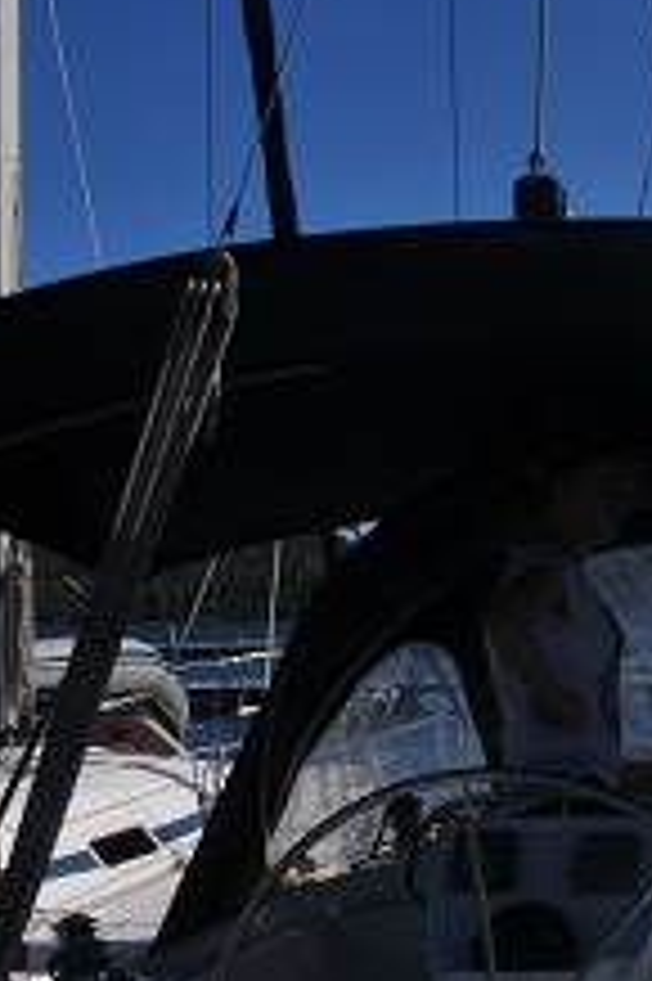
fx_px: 2476
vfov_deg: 22.3
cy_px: 634
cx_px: 598
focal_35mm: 91
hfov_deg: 14.8
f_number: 25
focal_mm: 22
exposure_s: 1/200
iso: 200
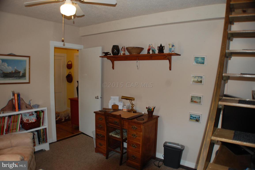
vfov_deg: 43.5
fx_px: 212
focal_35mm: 30
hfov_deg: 62.0
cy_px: 85
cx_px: 128
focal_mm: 20
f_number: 3.8
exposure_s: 1/60
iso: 400
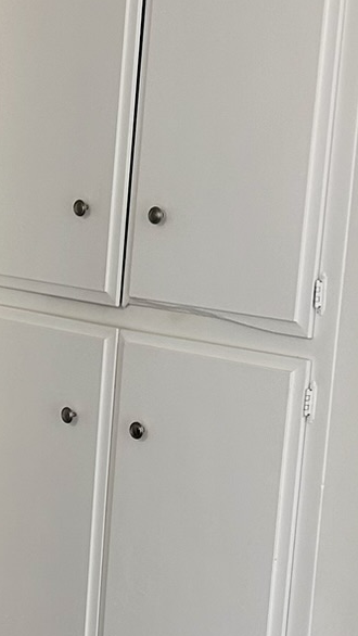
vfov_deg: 21.5
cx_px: -153
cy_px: 389
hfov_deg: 11.8
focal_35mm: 99
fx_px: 1669
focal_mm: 5.7
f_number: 1.5
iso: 125
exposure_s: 1/60
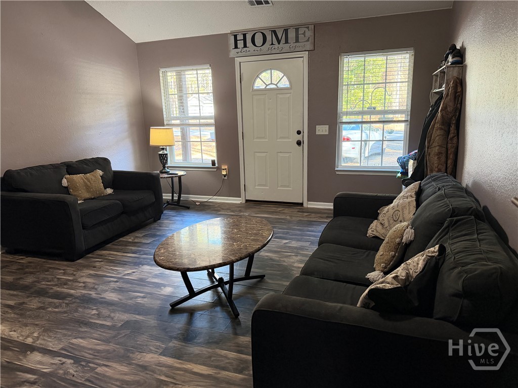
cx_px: 259
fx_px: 359
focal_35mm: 24
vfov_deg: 56.8
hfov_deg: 71.6
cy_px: 194
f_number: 1.78
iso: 320
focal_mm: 6.76
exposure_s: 1/60
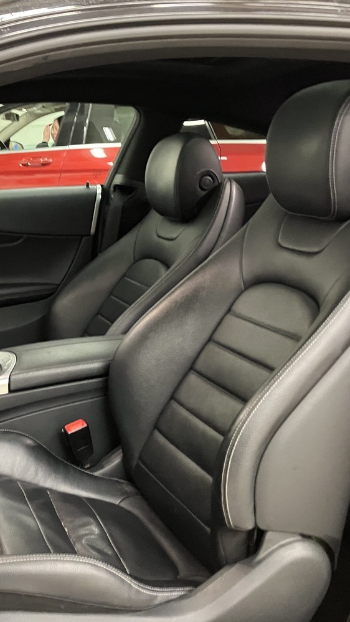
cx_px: -2
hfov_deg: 25.7
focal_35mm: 44
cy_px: 290
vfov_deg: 46.4
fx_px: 725
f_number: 1.8
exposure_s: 1/25
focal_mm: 3.99
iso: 400
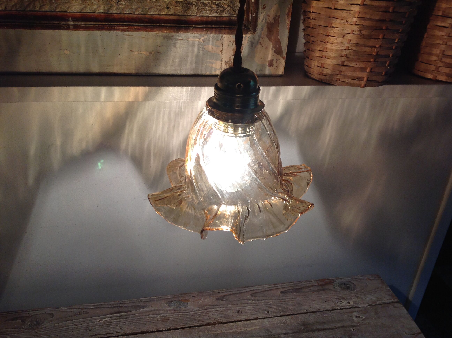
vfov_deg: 40.6
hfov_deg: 52.7
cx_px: 226
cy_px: 169
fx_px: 456
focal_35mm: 35
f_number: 2.4
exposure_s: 1/120
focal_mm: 4.28
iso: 80
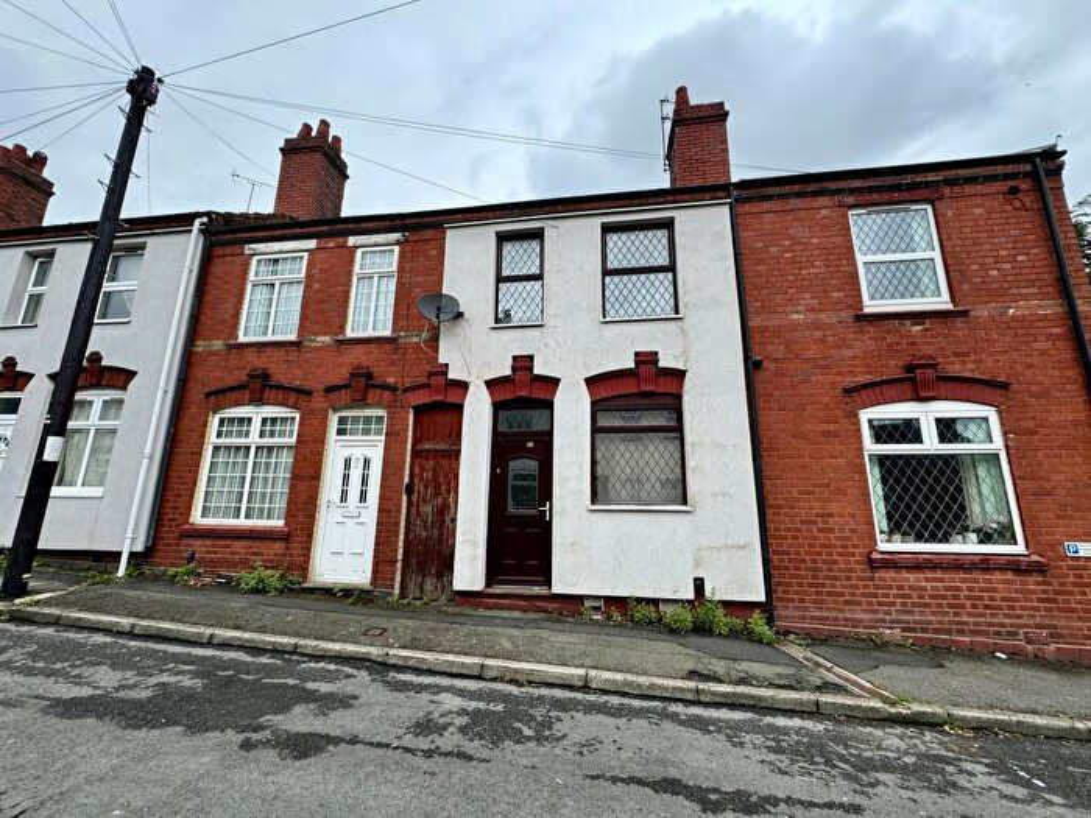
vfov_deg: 85.7
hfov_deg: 102.1
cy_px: 409
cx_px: 546
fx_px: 441
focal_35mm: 14
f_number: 2.2
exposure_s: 1/533
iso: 40
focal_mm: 2.22
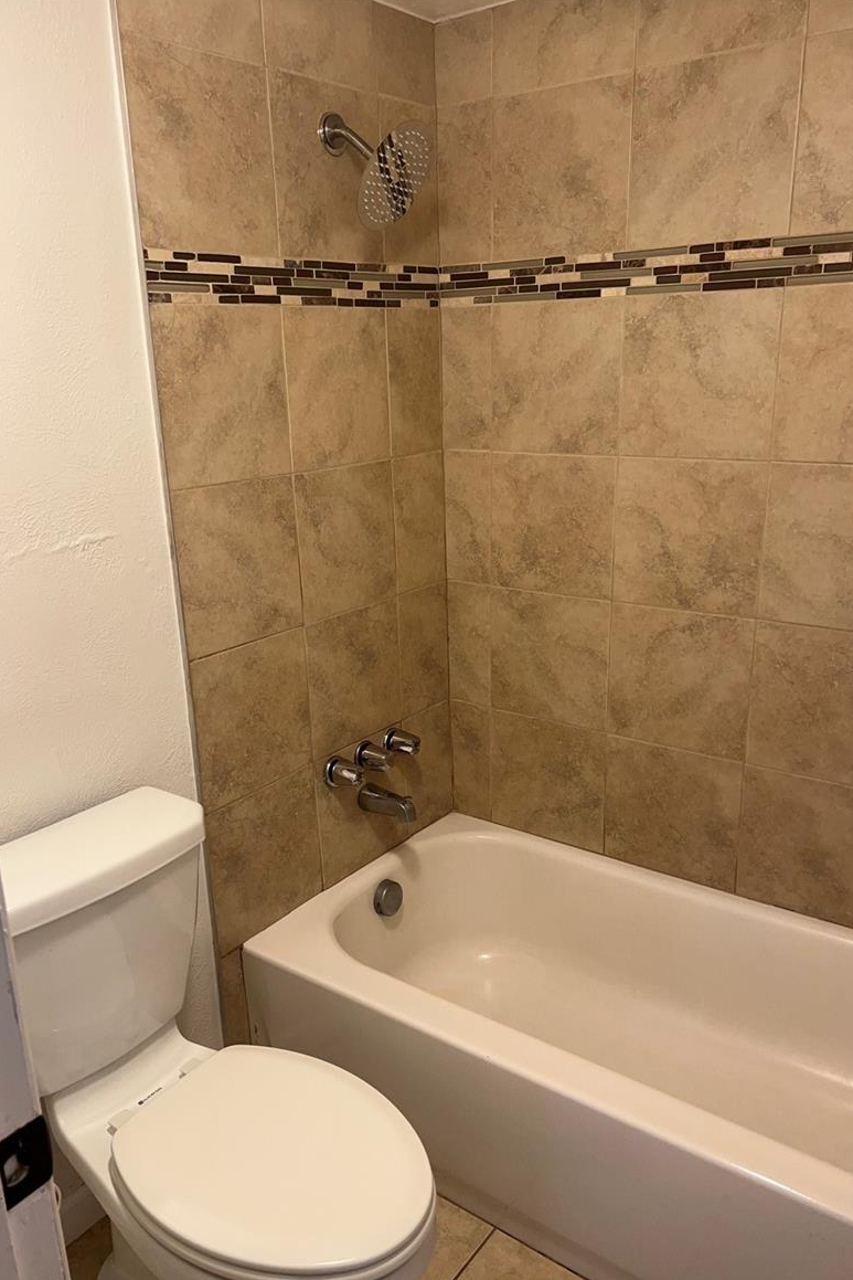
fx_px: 995
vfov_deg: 65.5
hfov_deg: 46.4
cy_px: 657
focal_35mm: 28
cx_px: 406
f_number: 1.5
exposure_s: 1/120
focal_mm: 5.7
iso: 64
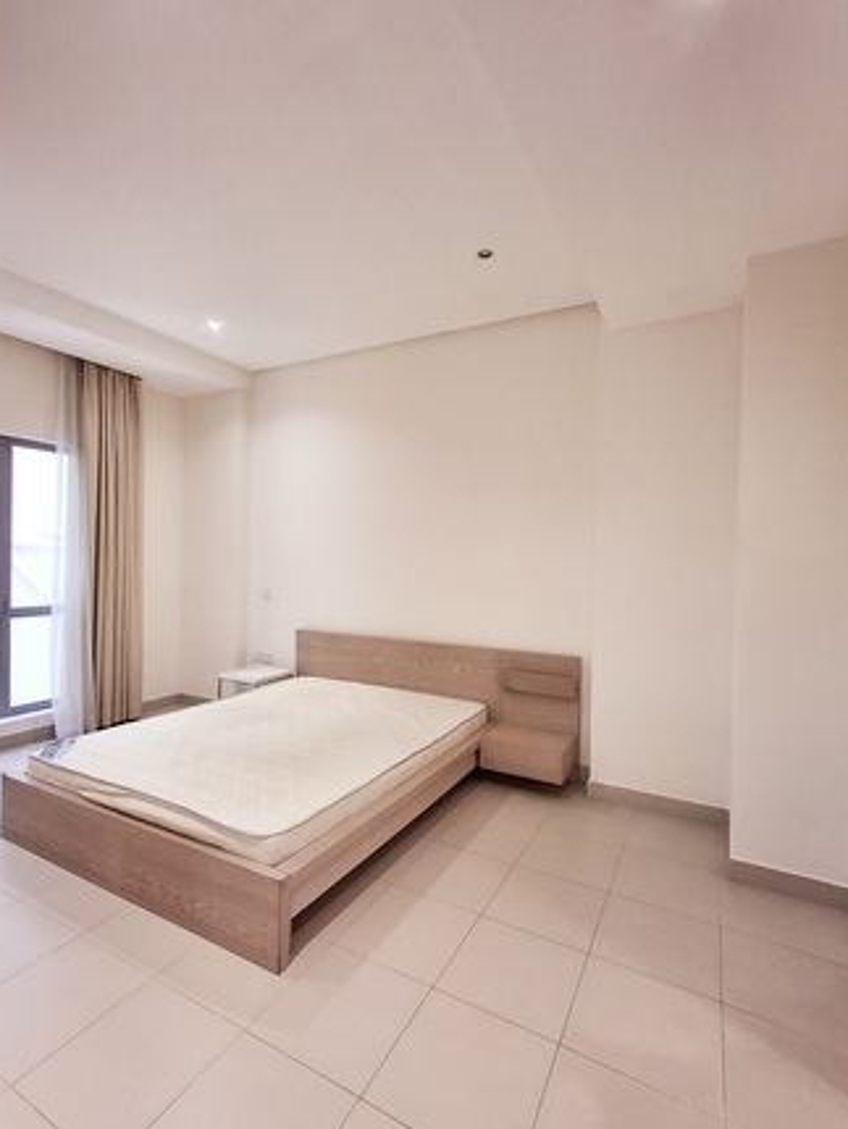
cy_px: 558
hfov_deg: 74.8
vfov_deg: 91.0
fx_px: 555
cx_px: 424
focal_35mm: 17
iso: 125
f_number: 2.2
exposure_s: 1/40
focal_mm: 1.64
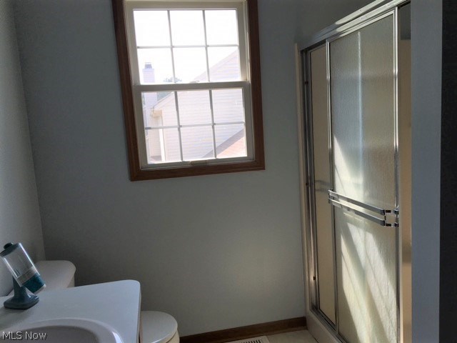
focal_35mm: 29
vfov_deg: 48.2
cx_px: 228
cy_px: 172
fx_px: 383
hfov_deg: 61.7
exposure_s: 1/198
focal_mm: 4.15
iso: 25
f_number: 2.2
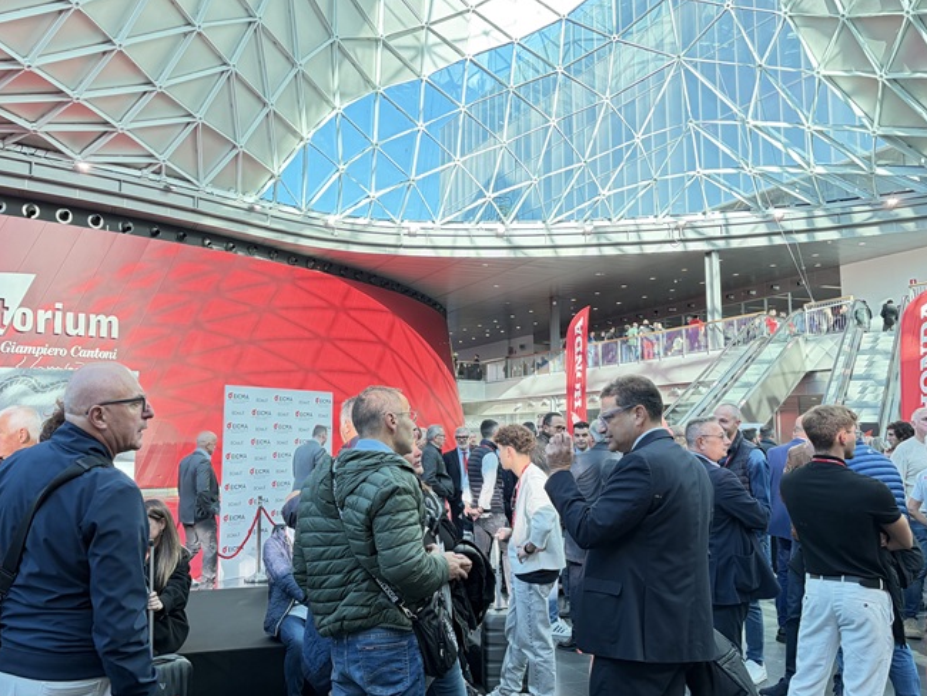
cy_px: 331
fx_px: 857
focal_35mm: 32
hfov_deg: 56.3
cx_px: 362
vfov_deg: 44.2
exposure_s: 1/131
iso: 125
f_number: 1.6
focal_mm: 5.96
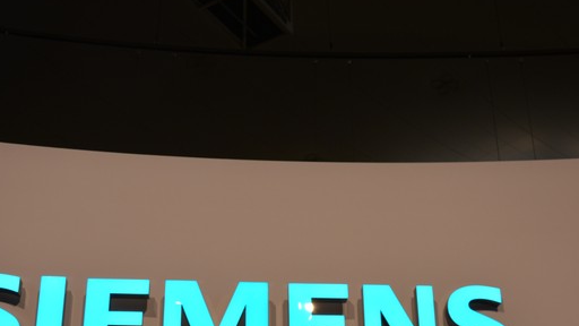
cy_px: 289
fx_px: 829
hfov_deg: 38.5
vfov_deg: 21.8
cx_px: 317
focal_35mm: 54
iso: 400
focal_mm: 22
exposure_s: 1/100
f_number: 5
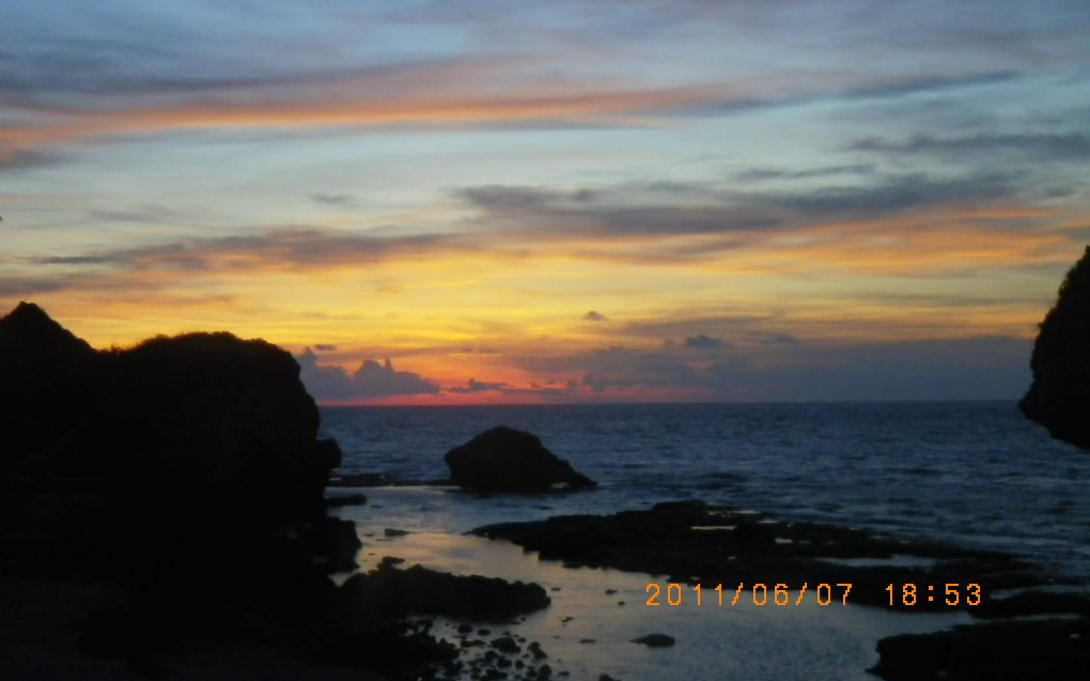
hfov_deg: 31.1
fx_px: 1960
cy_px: 278
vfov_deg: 19.7
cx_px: 544
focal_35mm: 66
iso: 160
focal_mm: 11.1
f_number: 4.6
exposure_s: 1/50
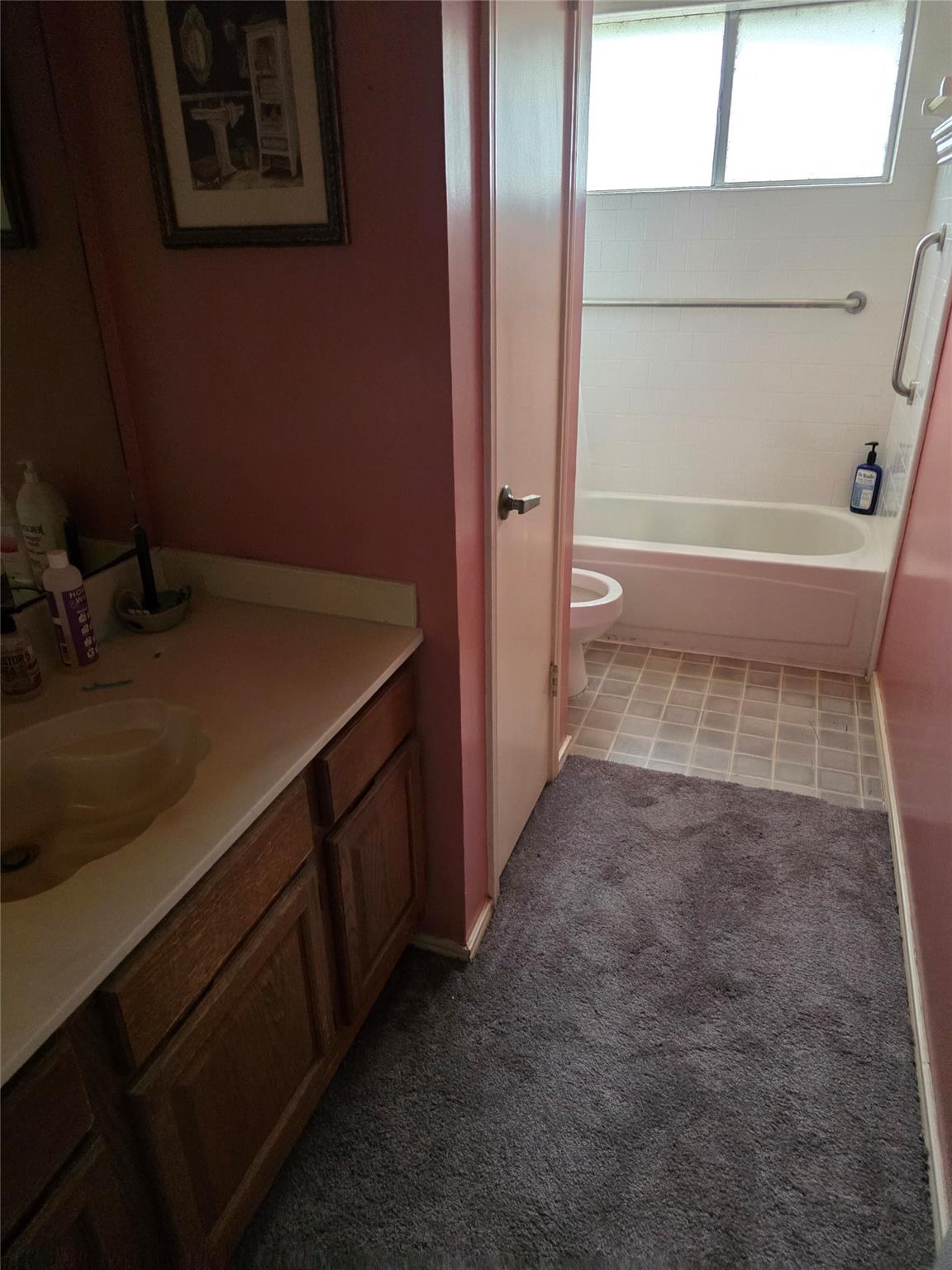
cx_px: 476
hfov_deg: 58.9
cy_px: 635
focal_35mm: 23
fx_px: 843
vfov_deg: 73.9
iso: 2500
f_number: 1.7
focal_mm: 6.3
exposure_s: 1/120
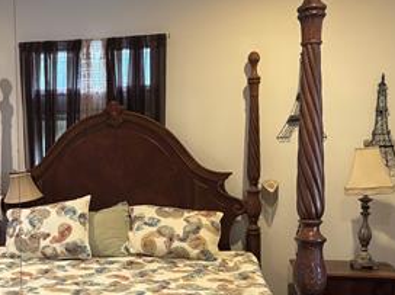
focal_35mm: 51
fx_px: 581
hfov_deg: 35.8
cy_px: 191
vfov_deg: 28.3
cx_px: 57
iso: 400
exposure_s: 1/60
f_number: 1.6
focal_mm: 5.96
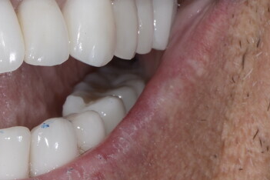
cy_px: 77
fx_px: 2017
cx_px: -54
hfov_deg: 7.6
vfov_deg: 5.1
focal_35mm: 269
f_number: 40
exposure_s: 1/60
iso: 200
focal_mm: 105
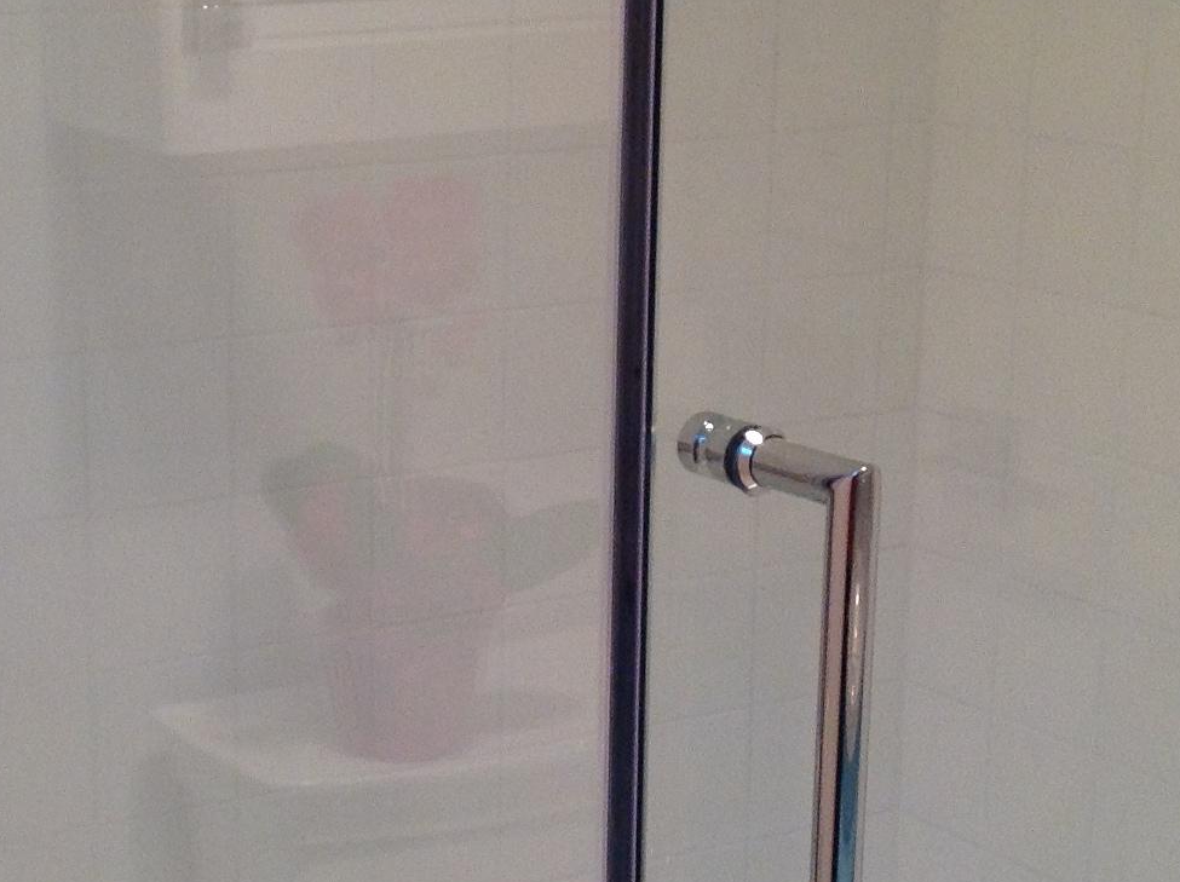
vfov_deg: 15.8
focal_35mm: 93
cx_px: 317
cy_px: 580
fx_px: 3167
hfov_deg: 21.0
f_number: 2.4
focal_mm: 4.28
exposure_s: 1/120
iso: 100
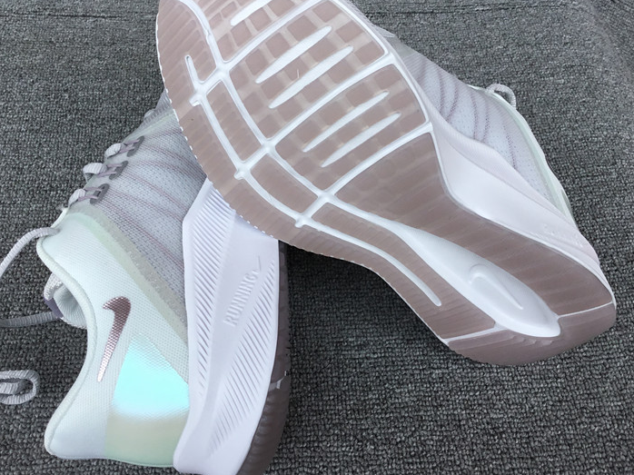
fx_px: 732
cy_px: 188
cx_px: 320
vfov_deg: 35.8
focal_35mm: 40
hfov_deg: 46.8
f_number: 2.4
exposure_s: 1/458
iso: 25
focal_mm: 3.3
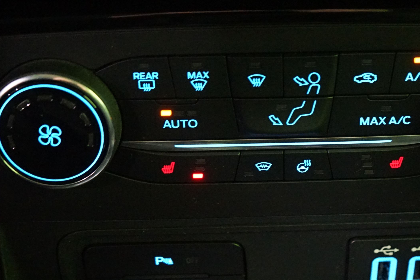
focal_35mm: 69
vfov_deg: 19.6
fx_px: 805
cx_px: 291
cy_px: 197
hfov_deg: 29.0
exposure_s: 1/6
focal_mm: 37
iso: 6400
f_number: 4
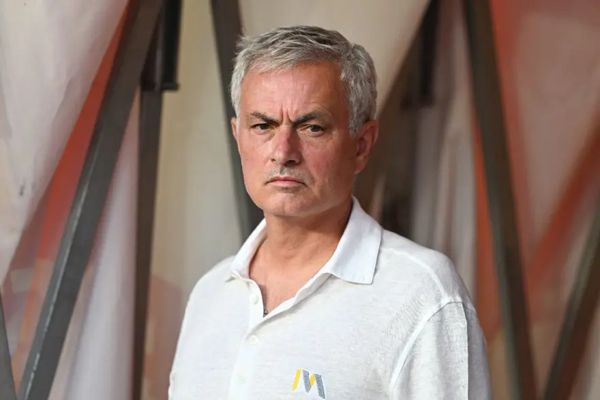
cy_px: 200
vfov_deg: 3.4
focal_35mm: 400
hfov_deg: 5.2
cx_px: 300
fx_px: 6664
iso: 800
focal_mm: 400
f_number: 2.8
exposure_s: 1/400
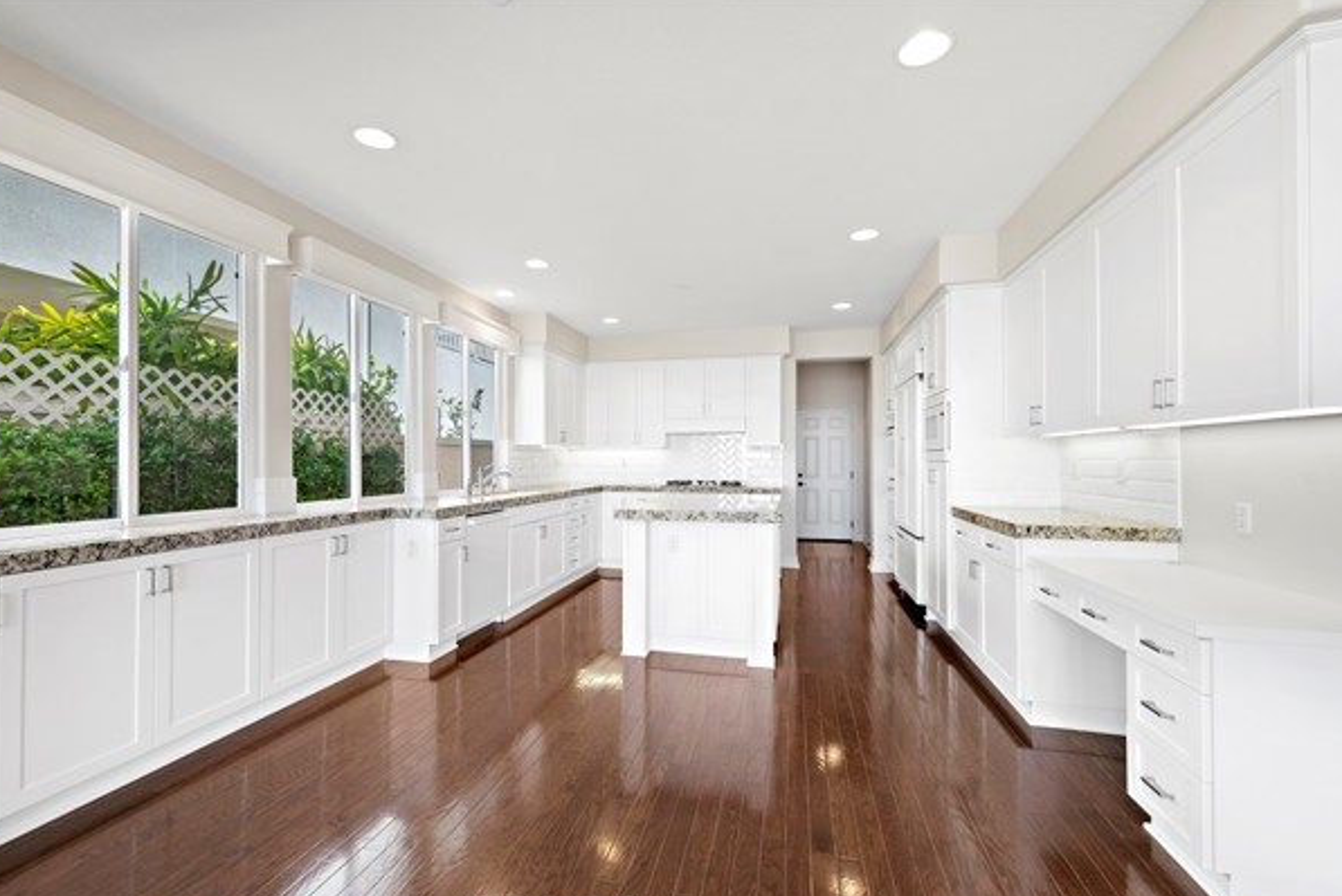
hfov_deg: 100.3
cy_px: 470
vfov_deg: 77.4
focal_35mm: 15
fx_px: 560
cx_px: 650
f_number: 7.1
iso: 250
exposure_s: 1/8
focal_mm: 14
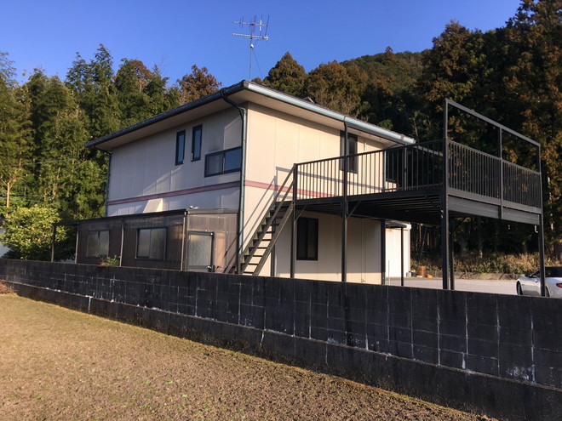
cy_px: 210
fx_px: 471
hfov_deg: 61.7
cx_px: 281
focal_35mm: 29
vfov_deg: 48.2
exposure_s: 1/905
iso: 25
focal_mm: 4.15
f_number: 2.2
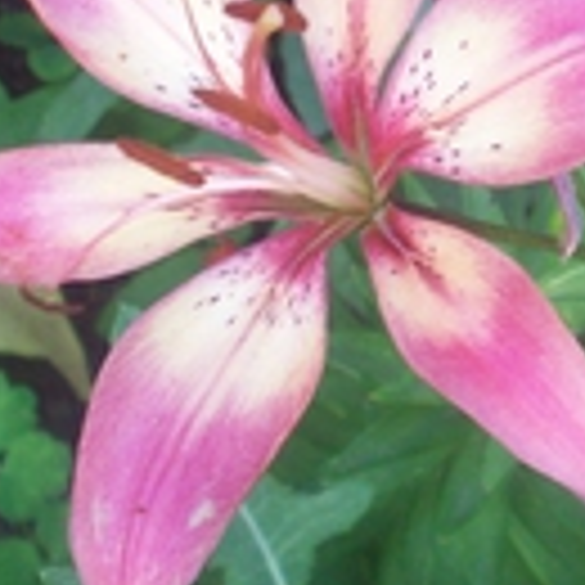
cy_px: 243
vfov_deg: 15.4
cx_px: 572
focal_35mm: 113
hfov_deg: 15.2
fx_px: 2161
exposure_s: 1/64
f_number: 2.8
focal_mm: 6.2
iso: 151
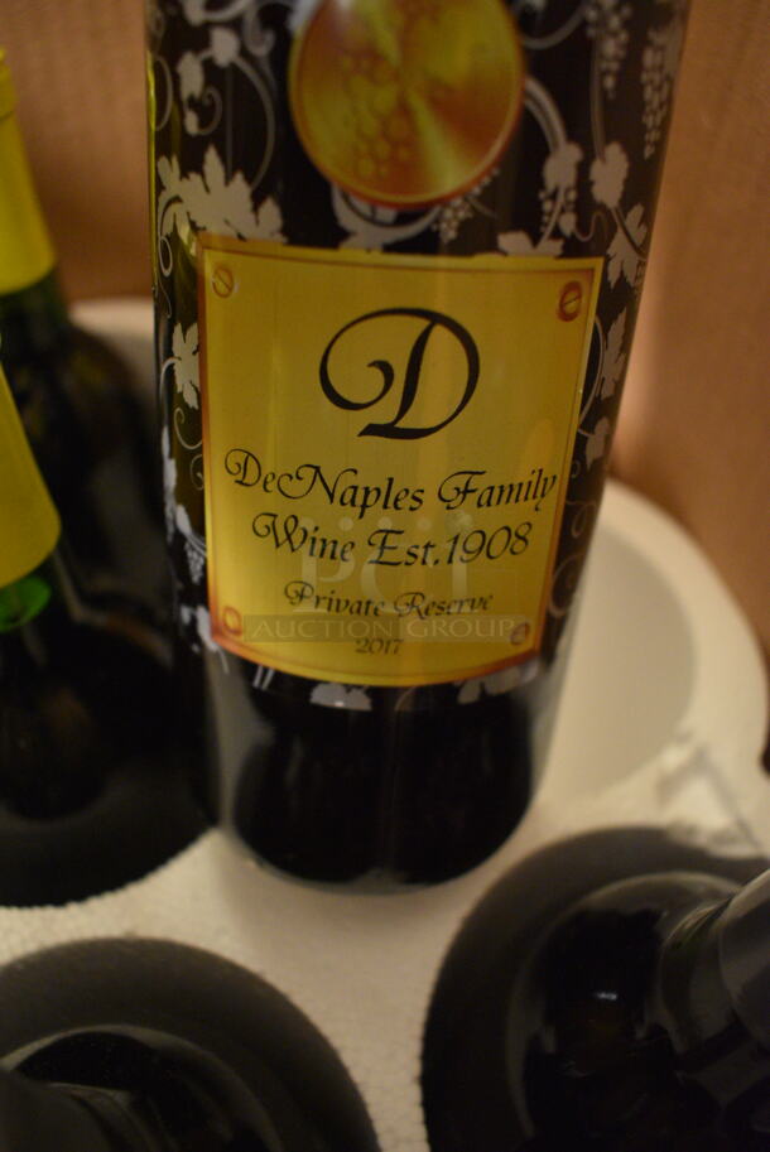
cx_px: 385
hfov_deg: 48.0
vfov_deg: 67.3
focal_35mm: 27
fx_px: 865
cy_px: 576
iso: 3200
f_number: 3.5
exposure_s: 1/25
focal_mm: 18
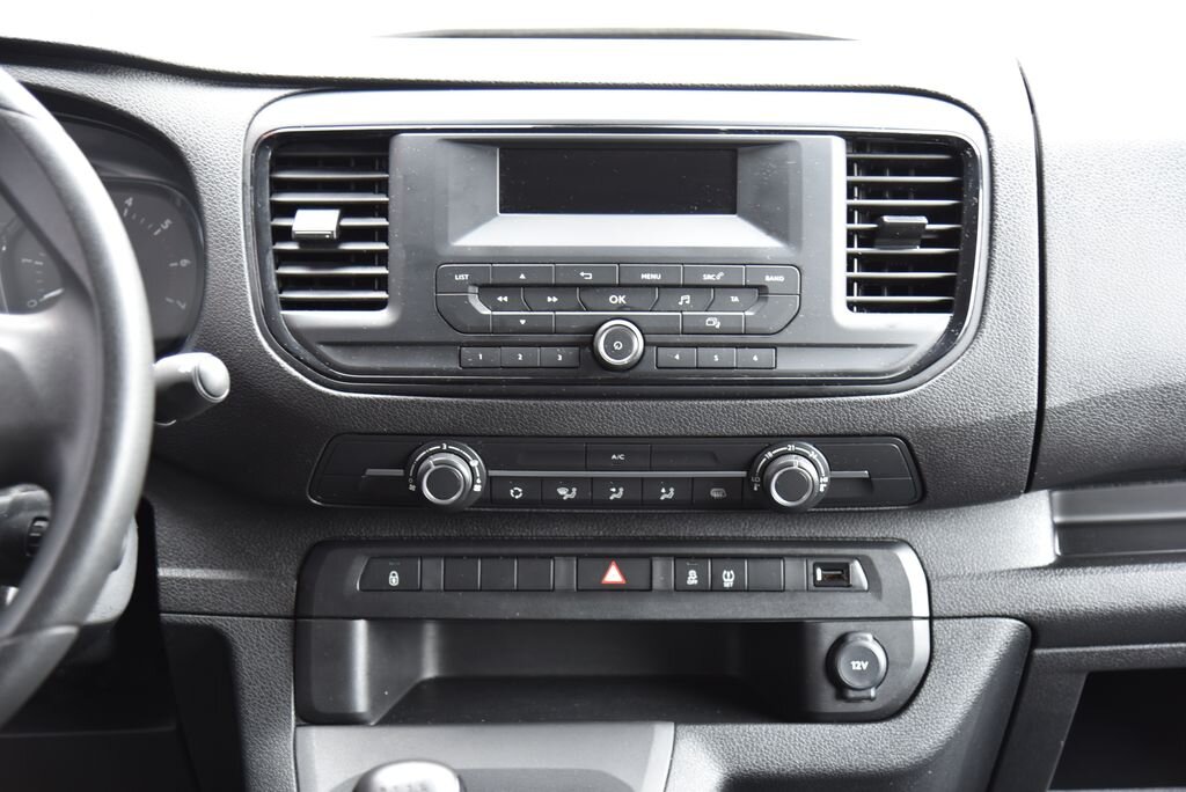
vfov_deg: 23.4
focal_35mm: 58
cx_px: 593
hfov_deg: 34.5
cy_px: 396
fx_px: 1912
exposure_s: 1/13
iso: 500
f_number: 4
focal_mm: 58
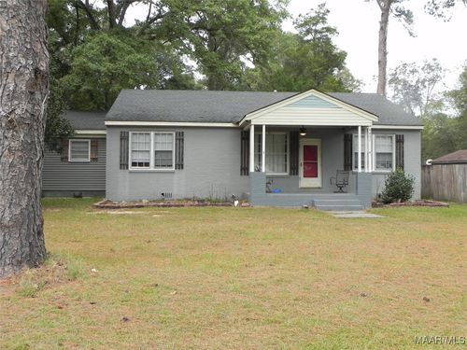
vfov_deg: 38.7
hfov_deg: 50.1
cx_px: 234
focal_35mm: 37
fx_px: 499
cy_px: 175
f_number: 5
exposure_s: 1/240
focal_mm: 6.6
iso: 160
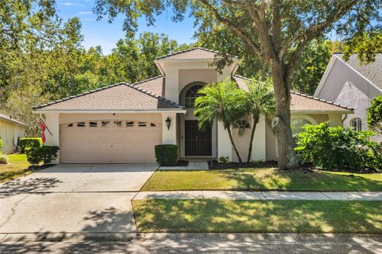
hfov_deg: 54.5
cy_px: 127
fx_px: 371
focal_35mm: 35
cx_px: 191
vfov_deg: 37.8
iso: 100
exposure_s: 1/30
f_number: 9
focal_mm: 35
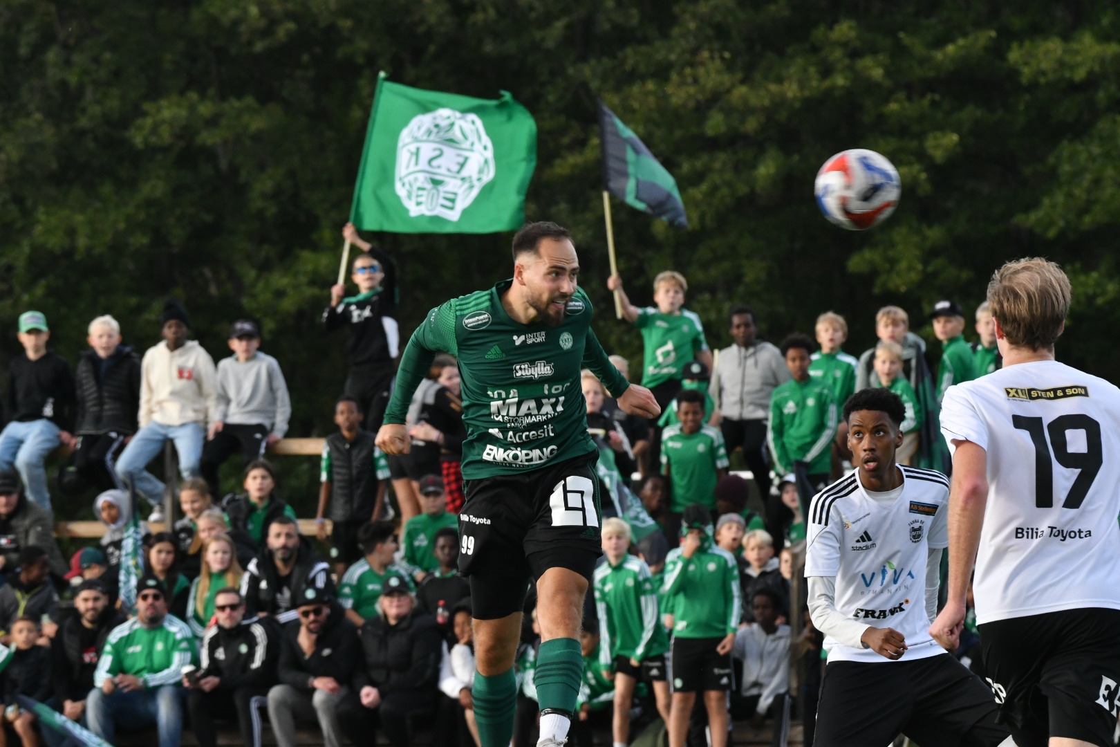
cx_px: 560
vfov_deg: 3.5
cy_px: 374
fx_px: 12132
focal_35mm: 390
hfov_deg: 5.3
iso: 1600
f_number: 10
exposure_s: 1/640
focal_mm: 260
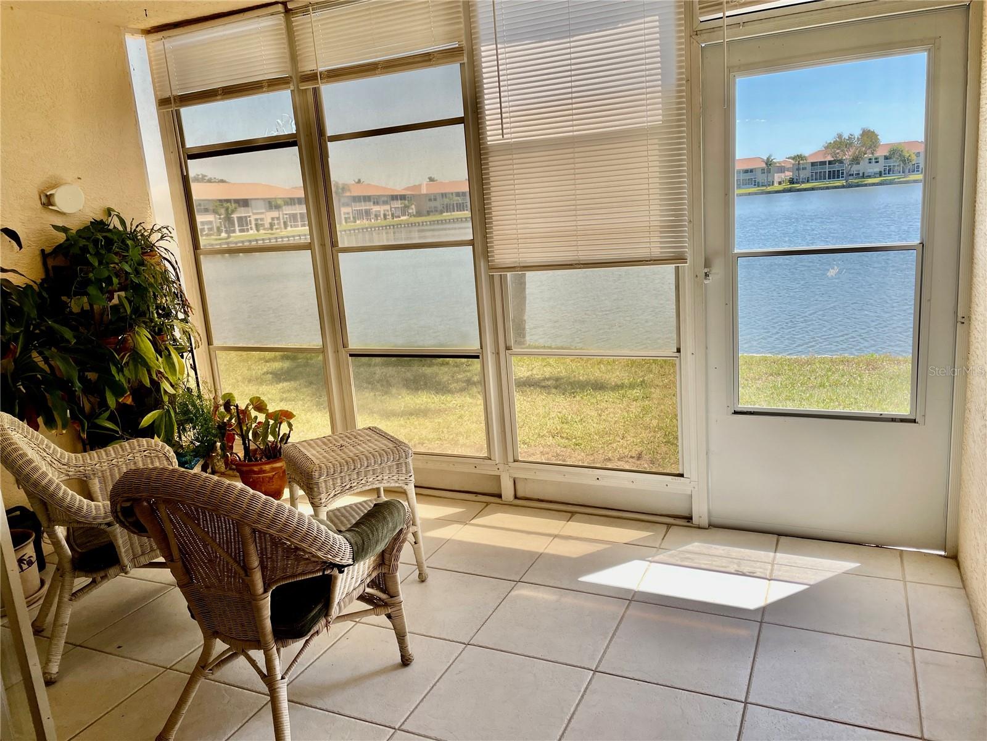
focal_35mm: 26
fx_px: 741
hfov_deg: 67.3
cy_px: 370
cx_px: 494
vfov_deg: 53.1
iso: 32
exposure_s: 1/504
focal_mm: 4.2
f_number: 1.6
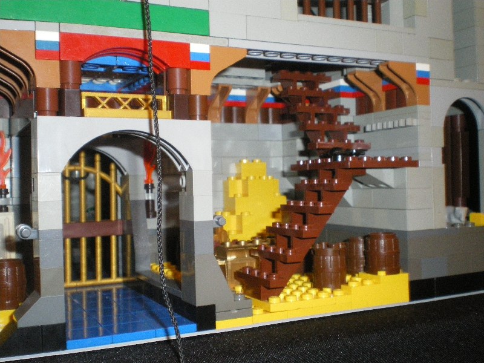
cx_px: 242
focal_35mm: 42
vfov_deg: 34.3
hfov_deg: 44.8
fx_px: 587
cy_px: 182
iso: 640
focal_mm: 7.4
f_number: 4.9
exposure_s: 1/50
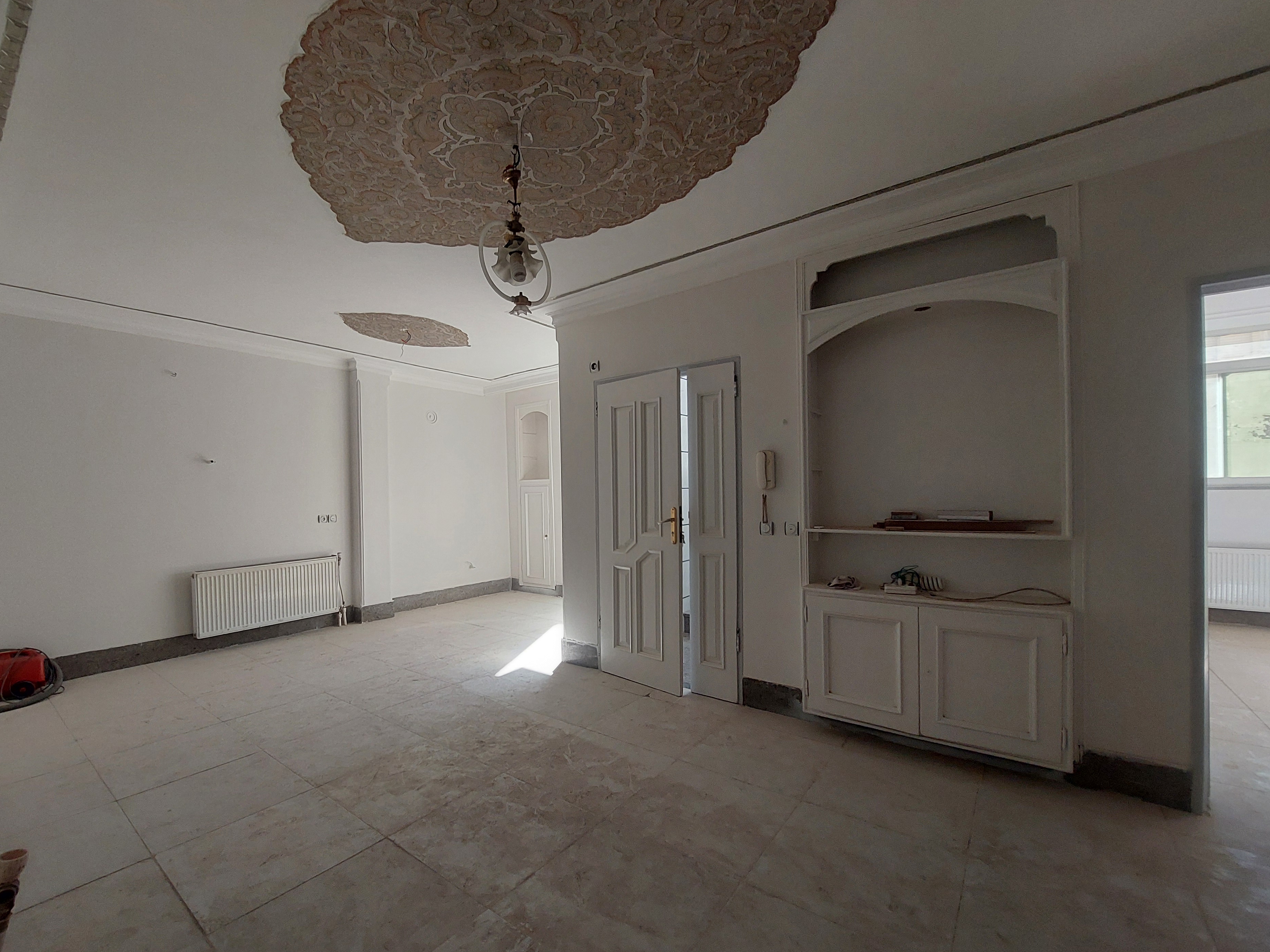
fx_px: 514
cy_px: 490
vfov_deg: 85.7
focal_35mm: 14
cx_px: 594
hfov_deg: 101.9
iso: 100
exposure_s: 1/120
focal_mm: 1.74
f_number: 2.2
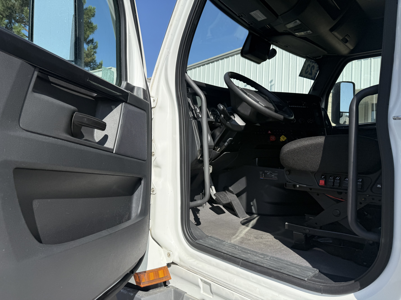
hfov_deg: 71.6
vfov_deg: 56.8
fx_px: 278
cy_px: 150
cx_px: 200
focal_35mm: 24
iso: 80
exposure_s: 1/4975
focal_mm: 6.76
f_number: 1.78
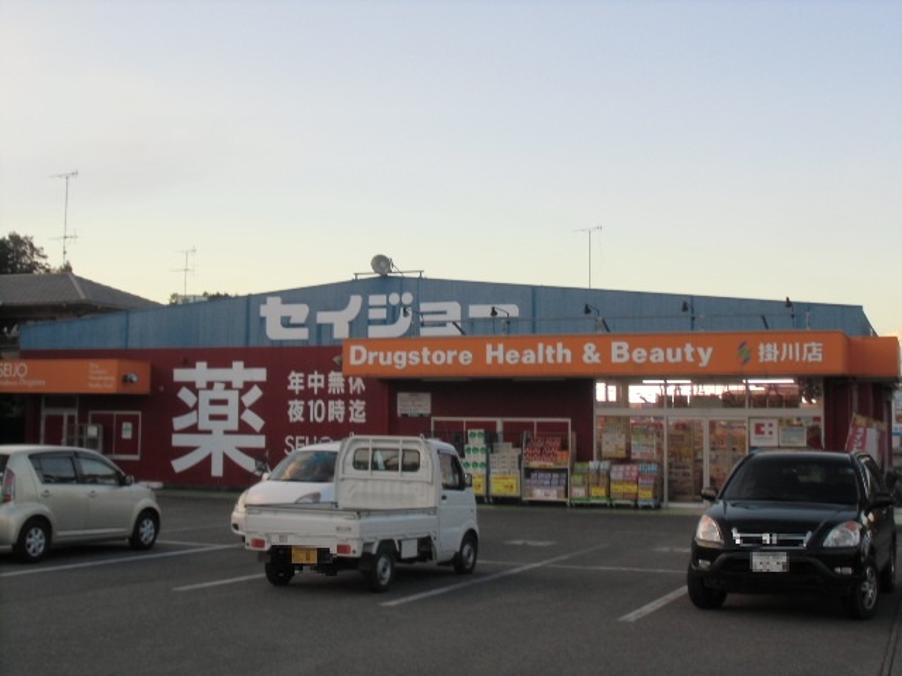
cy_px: 338
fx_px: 1225
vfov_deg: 30.9
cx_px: 451
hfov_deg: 40.4
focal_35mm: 47
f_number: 4.2
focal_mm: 8.29
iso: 64
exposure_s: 1/80
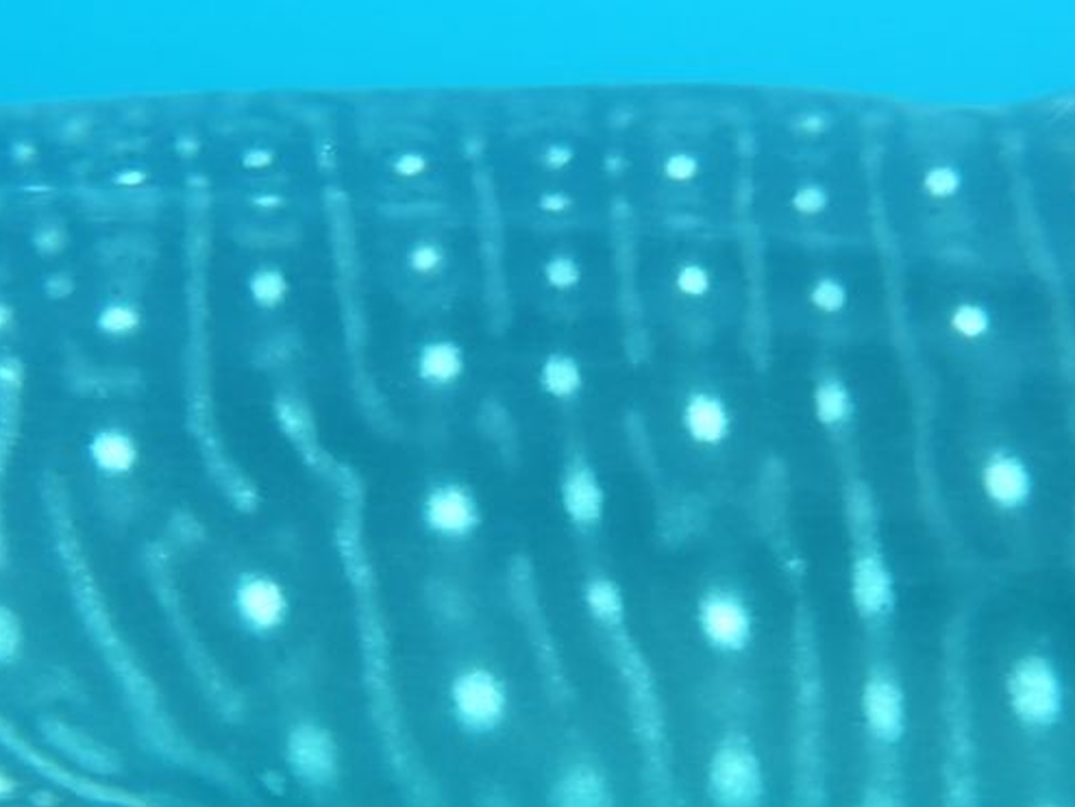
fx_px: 1802
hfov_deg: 33.2
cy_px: 572
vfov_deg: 25.0
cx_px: 511
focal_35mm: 58
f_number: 3.3
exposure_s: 1/80
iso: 100
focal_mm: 4.9
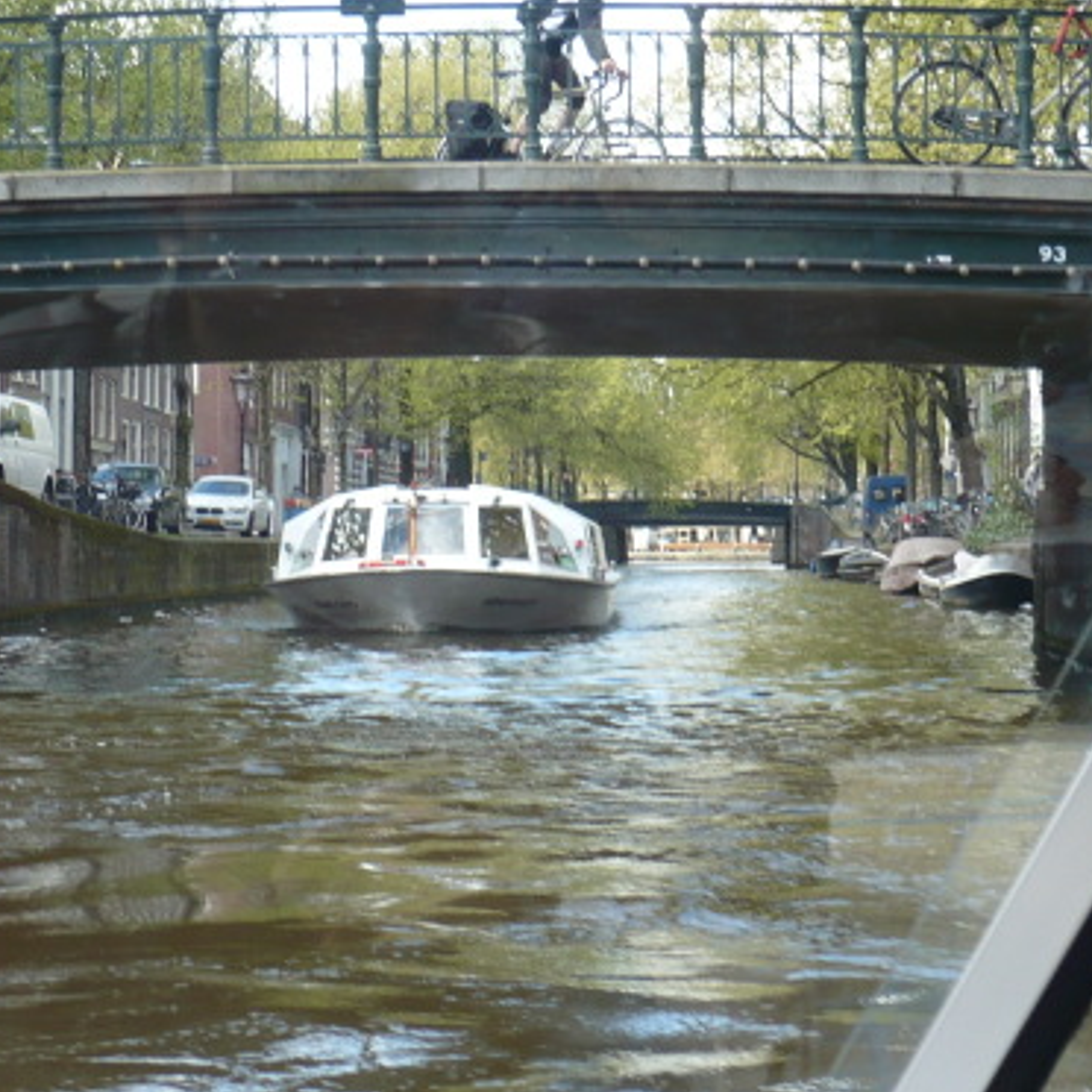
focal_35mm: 89
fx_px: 3176
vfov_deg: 19.5
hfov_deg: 19.5
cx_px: 505
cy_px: 547
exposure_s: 1/160
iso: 100
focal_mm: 9.1
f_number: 3.5
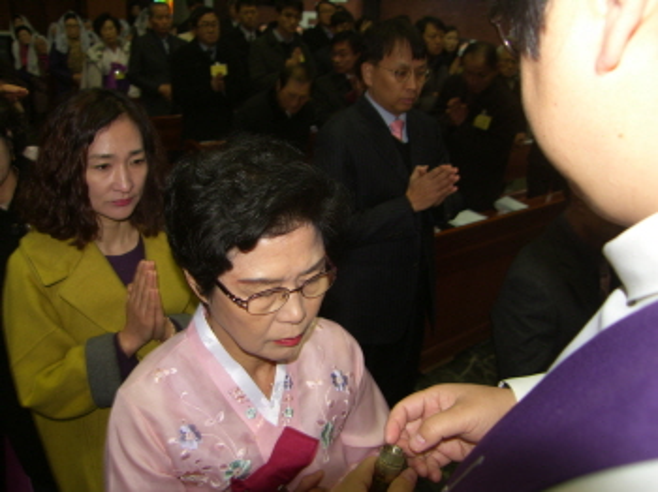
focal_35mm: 28
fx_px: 532
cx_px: 329
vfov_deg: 49.7
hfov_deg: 63.5
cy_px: 246
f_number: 2.2
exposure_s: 1/30
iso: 50
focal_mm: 7.4
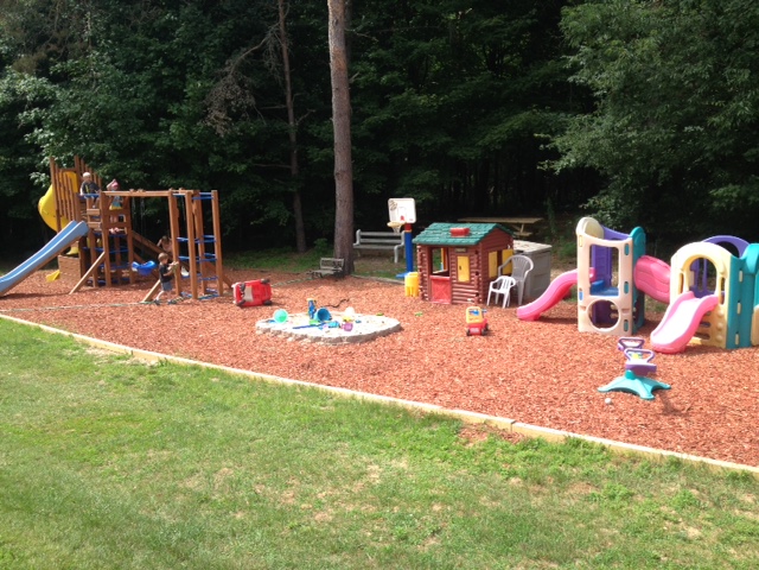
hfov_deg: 52.6
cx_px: 380
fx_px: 767
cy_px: 285
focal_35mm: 35
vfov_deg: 40.7
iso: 50
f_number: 2.4
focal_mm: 4.28
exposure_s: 1/531
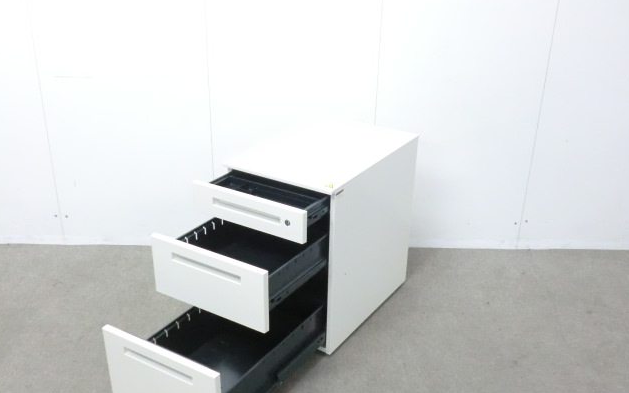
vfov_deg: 31.2
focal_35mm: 41
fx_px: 703
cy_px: 235
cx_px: 313
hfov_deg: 48.2
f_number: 3.9
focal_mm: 6.9
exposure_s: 1/40
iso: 800
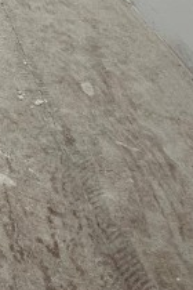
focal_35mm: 71
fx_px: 571
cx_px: -142
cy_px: -175
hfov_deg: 16.4
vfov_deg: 22.1
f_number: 2.2
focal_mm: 2.22
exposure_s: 1/120
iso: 160
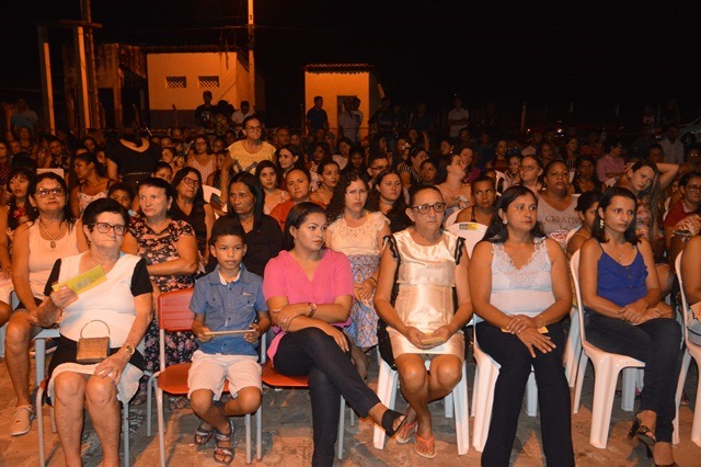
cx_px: 350
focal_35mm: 36
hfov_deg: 53.2
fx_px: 701
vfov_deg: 36.8
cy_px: 234
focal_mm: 24
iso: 3200
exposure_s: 1/60
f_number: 4
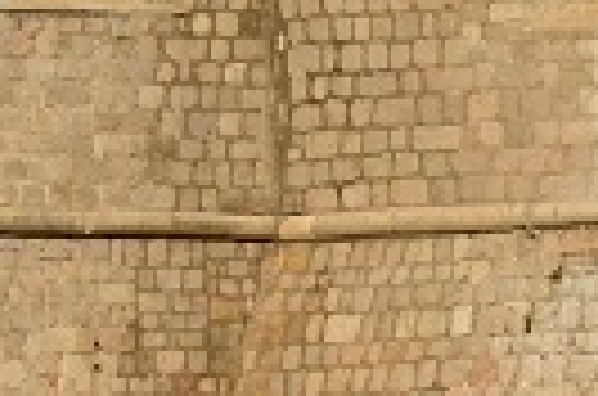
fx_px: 13333
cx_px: -994
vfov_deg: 1.7
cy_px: 182
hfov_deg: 2.5
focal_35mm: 805
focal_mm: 75
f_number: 5
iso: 640
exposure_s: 1/6400
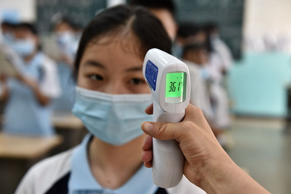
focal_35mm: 52
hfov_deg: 38.2
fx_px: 420
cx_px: 146
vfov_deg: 26.0
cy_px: 97
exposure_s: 1/160
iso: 640
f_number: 3.5
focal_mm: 52
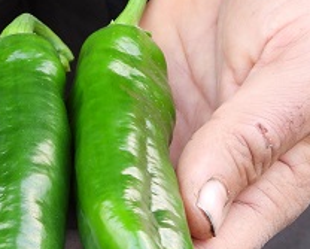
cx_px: -54
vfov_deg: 6.9
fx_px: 2067
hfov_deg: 8.5
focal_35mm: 225
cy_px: 149
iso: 400
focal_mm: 14.4
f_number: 3.5
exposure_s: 1/100
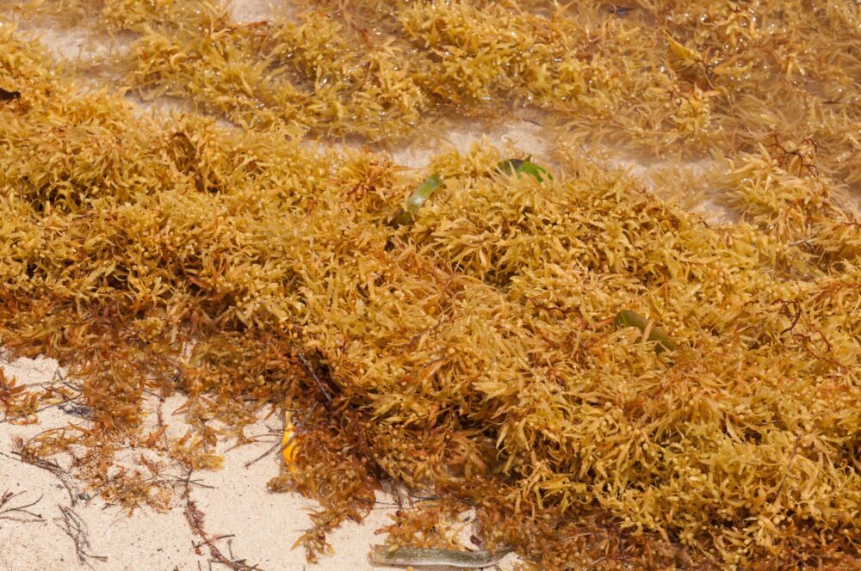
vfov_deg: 13.0
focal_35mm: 105
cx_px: 430
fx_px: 2508
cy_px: 286
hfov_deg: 19.5
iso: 100
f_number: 9
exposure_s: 1/320
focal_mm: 70
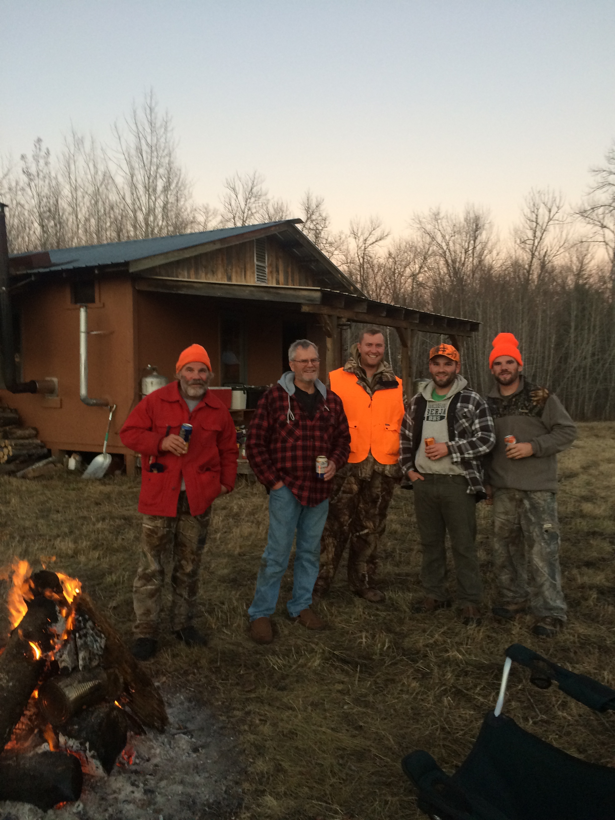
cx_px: 308
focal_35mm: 29
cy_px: 410
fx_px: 687
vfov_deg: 61.7
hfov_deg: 48.2
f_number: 2.2
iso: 32
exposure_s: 1/30
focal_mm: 4.15
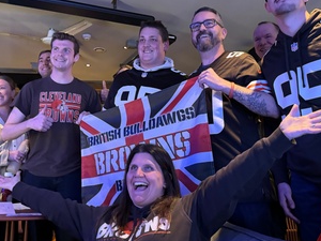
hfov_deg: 45.8
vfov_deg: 34.9
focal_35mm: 41
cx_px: 160
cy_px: 88
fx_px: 380
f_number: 1.78
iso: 1000
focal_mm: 6.86
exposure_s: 1/25
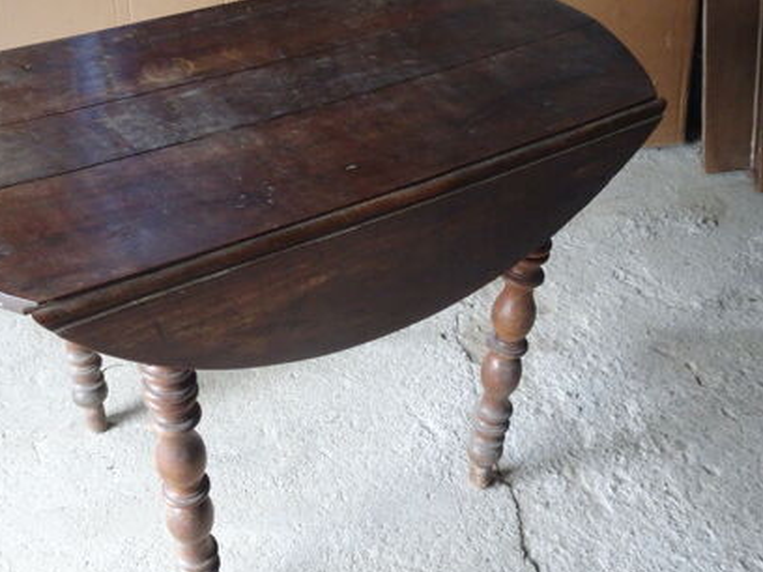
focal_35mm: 40
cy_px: 245
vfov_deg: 35.9
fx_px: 882
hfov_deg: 46.6
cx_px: 316
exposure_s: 1/10
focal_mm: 5.79
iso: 800
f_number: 4
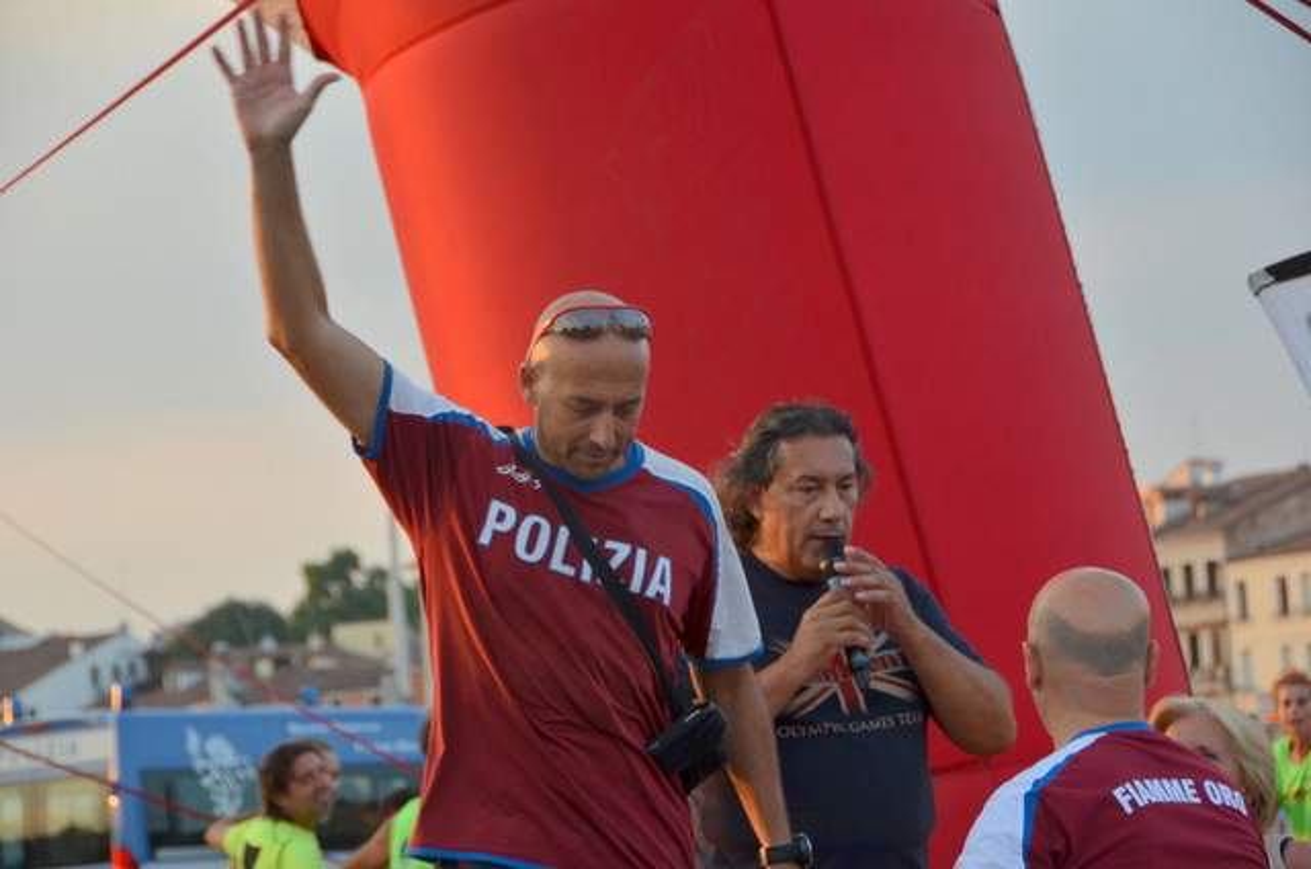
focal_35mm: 112
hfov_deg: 18.2
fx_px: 4089
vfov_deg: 12.1
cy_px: 434
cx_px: 656
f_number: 5
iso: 250
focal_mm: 75
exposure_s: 1/320
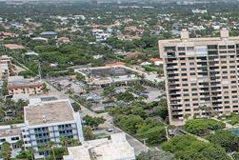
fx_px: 465
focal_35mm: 70
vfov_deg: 19.2
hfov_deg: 23.0
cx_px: 363
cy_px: 137
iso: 100
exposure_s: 1/2500
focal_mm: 8.38
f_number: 2.8
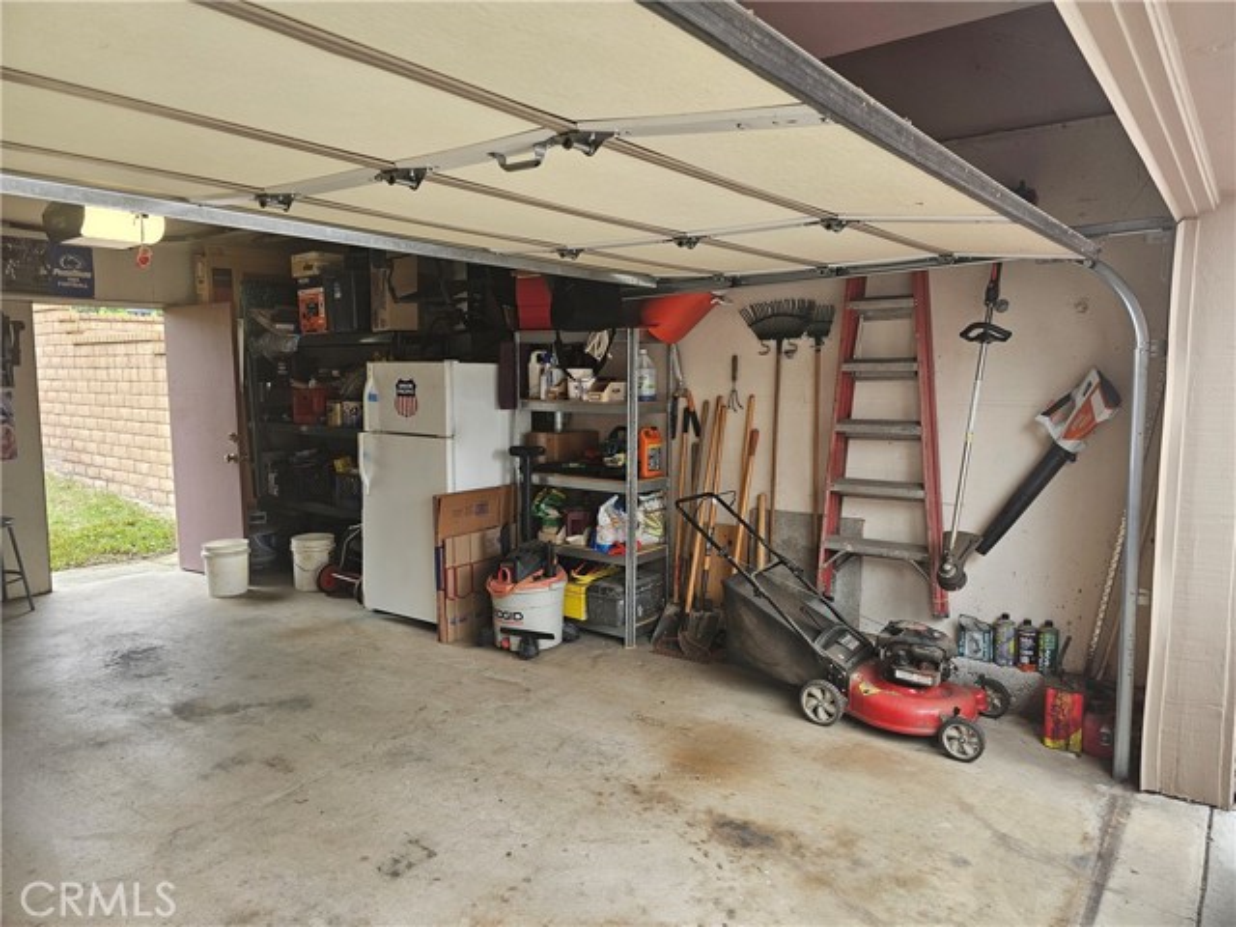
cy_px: 464
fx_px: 821
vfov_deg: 58.9
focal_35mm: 23
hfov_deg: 73.9
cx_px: 618
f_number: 1.7
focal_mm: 6.3
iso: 64
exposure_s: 1/120
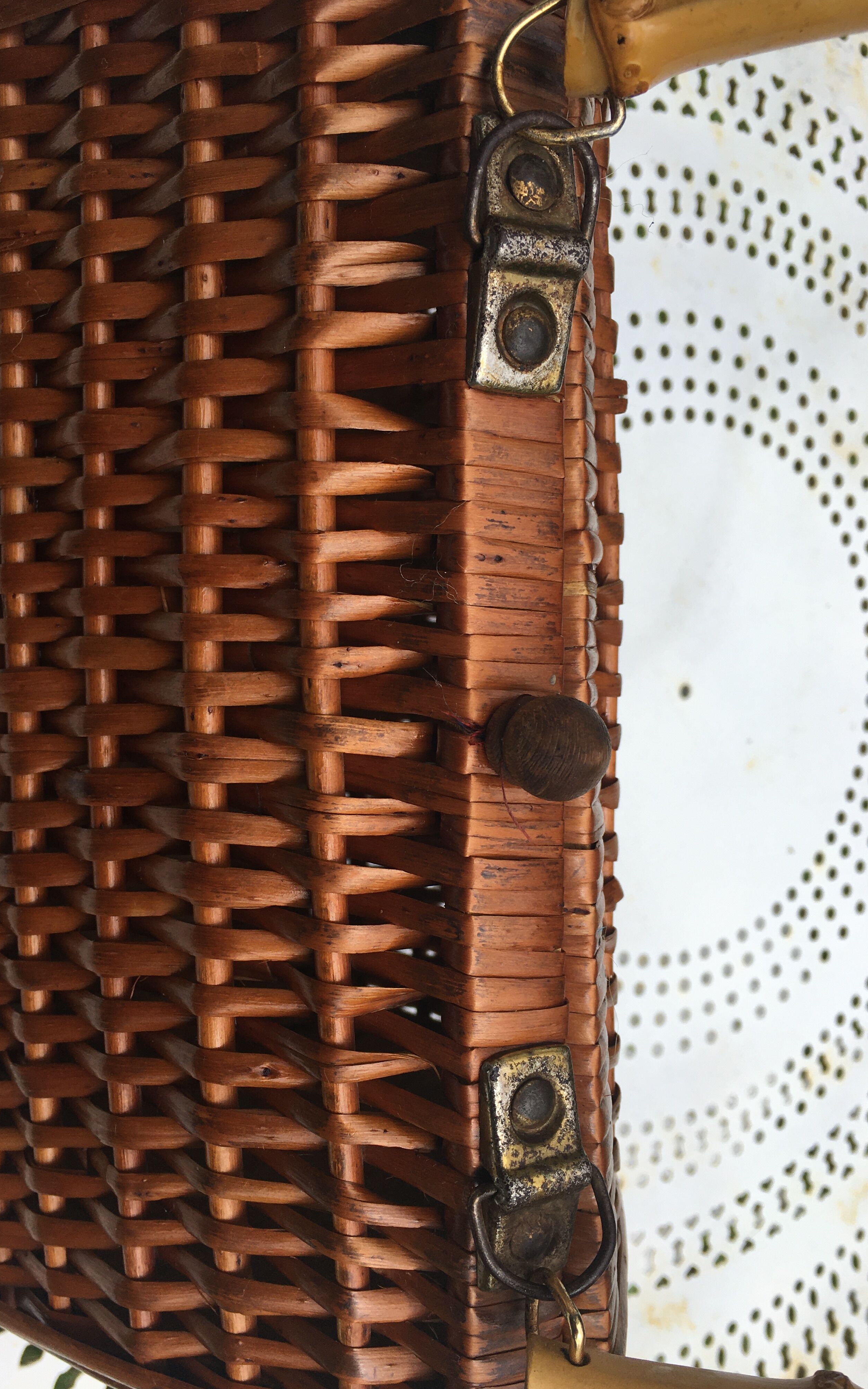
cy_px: 693
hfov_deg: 40.5
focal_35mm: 31
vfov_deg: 61.2
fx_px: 1173
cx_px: 357
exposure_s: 1/1304
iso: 25
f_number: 2.2
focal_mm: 4.15
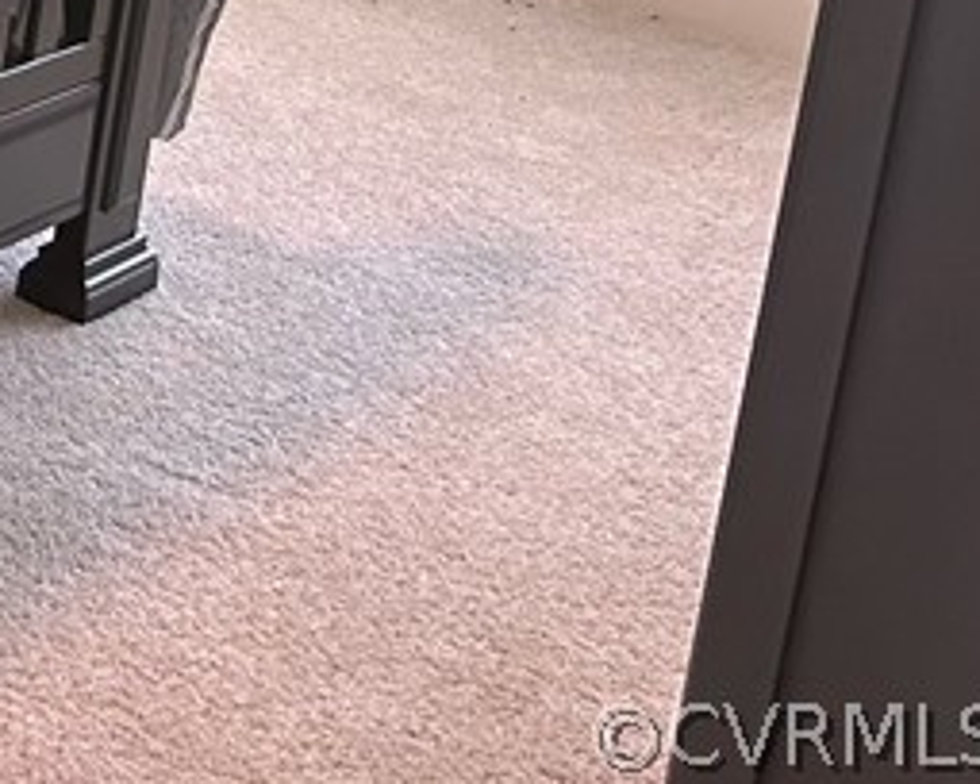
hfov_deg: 15.4
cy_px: -676
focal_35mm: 102
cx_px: -938
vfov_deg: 13.4
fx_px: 2958
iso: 125
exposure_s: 1/60
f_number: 1.5
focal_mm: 5.7
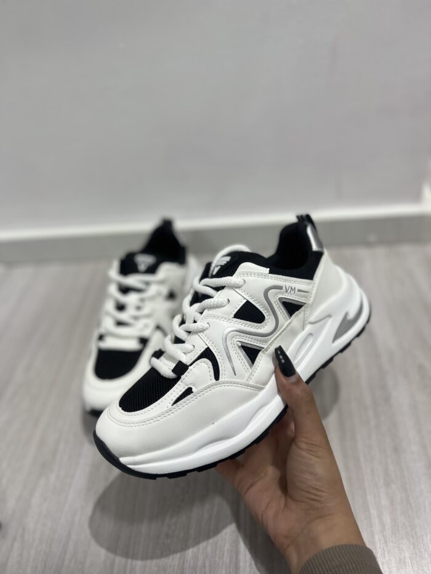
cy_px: 287
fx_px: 432
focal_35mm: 26
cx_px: 216
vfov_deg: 67.3
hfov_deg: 53.1
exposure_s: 1/120
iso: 100
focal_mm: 5.7
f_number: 1.5
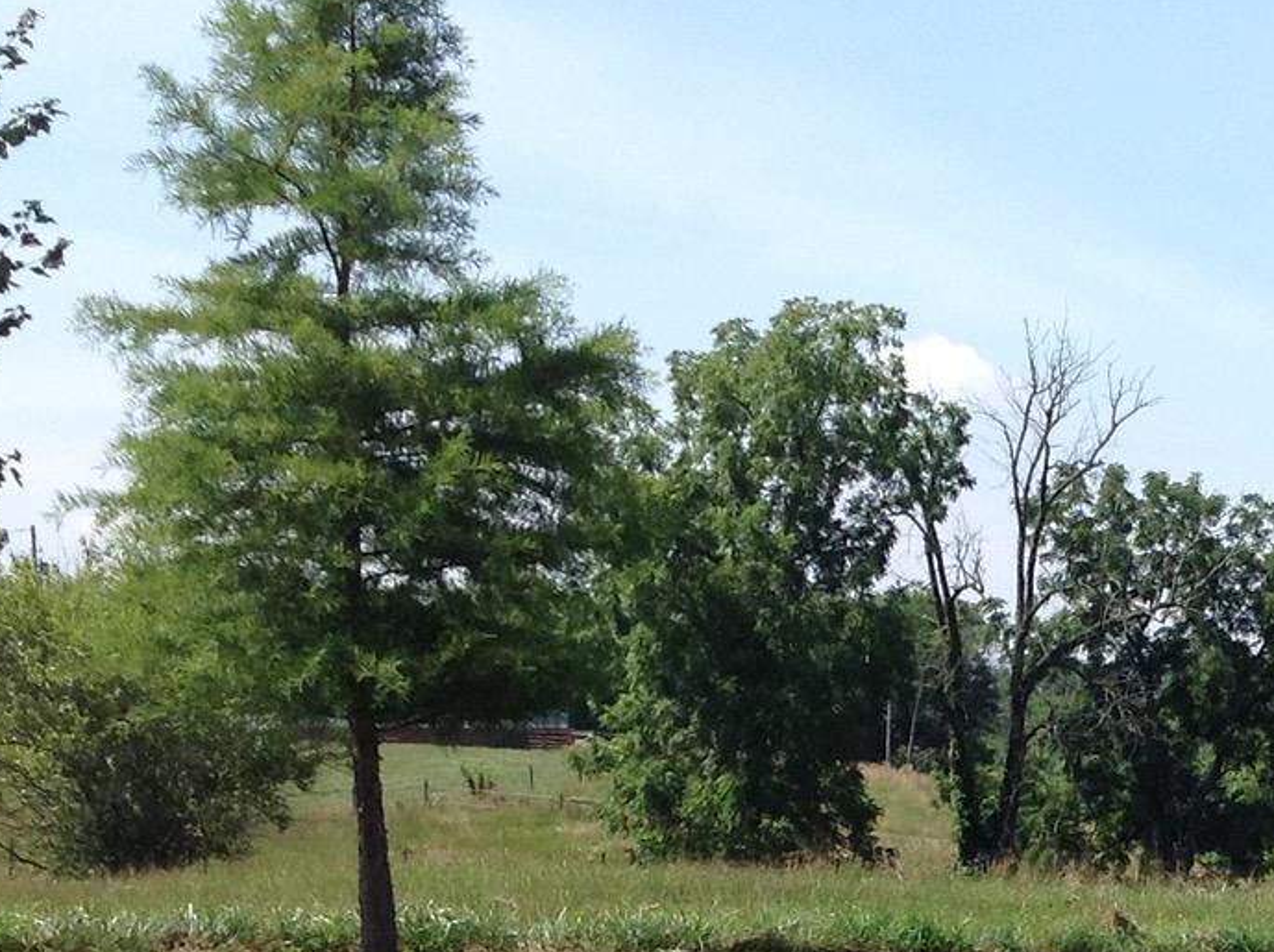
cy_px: 1080
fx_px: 3823
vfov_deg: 13.9
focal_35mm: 104
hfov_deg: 18.3
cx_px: 1333
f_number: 2.4
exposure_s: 1/1513
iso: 50
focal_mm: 4.28
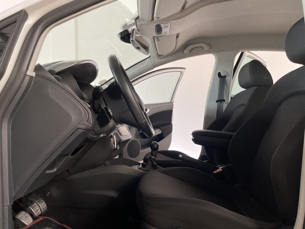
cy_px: 114
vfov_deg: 53.1
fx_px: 229
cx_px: 152
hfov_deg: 67.3
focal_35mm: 26
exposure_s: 1/60
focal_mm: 4.2
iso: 250
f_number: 1.6
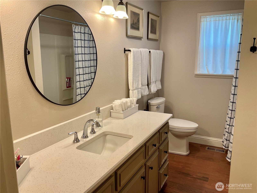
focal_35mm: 29
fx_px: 215
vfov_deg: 48.2
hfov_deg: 61.7
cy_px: 96
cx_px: 128
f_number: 1.8
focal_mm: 3
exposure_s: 1/60
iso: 40
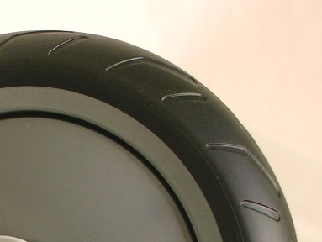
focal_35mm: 203
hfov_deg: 9.6
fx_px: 1890
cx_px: -98
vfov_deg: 7.3
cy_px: 299
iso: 50
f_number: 3.9
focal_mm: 11.5
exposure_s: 1/7.1
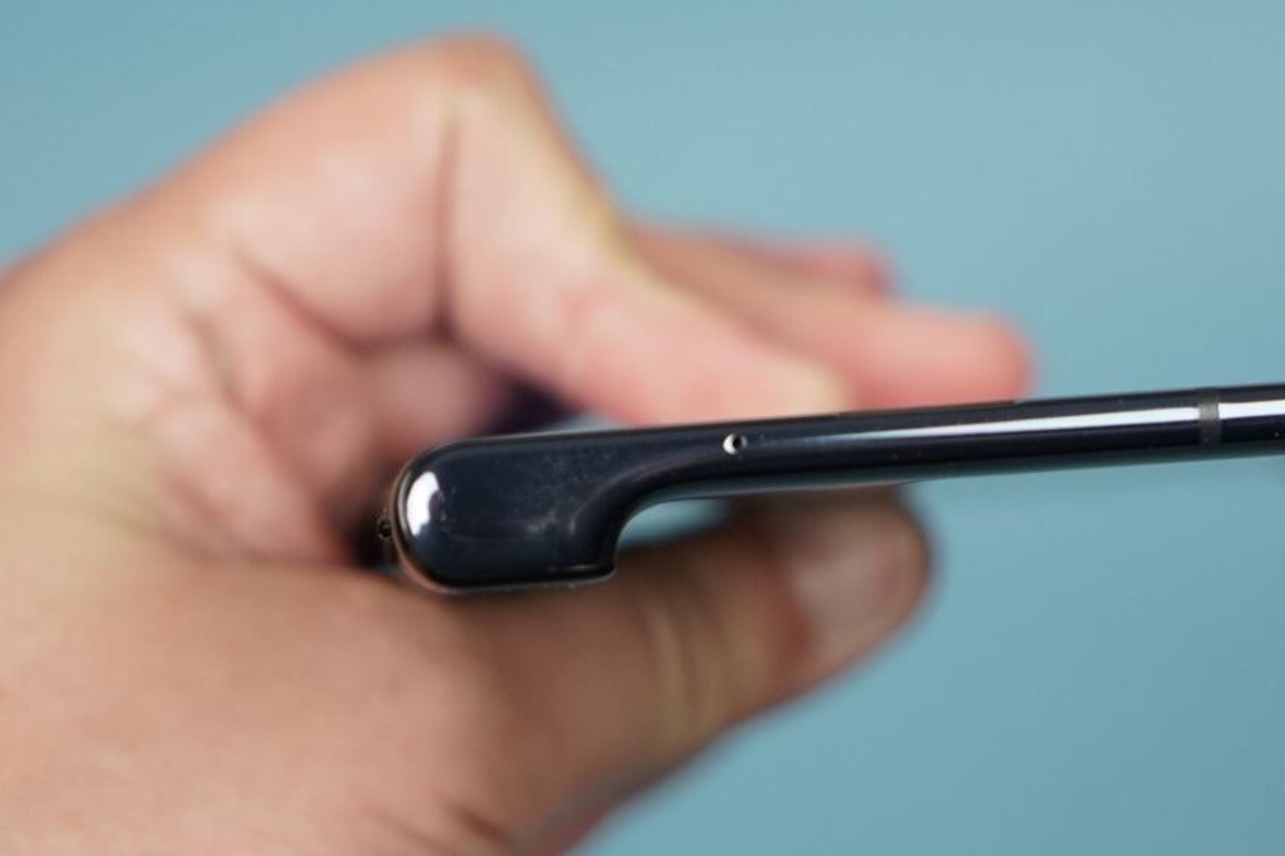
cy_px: 377
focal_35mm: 156
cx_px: 1240
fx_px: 5566
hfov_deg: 13.0
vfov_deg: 8.8
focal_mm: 70
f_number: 4
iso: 500
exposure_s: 1/160
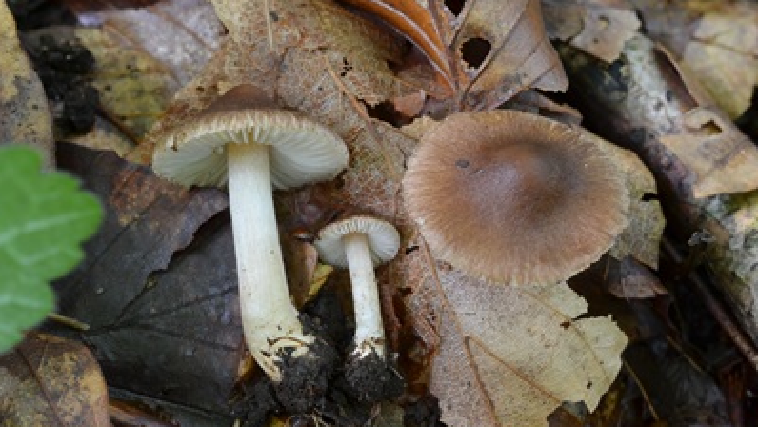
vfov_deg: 19.1
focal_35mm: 63
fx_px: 1266
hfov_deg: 33.3
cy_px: 242
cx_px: 379
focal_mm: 40
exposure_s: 8
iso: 100
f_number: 16
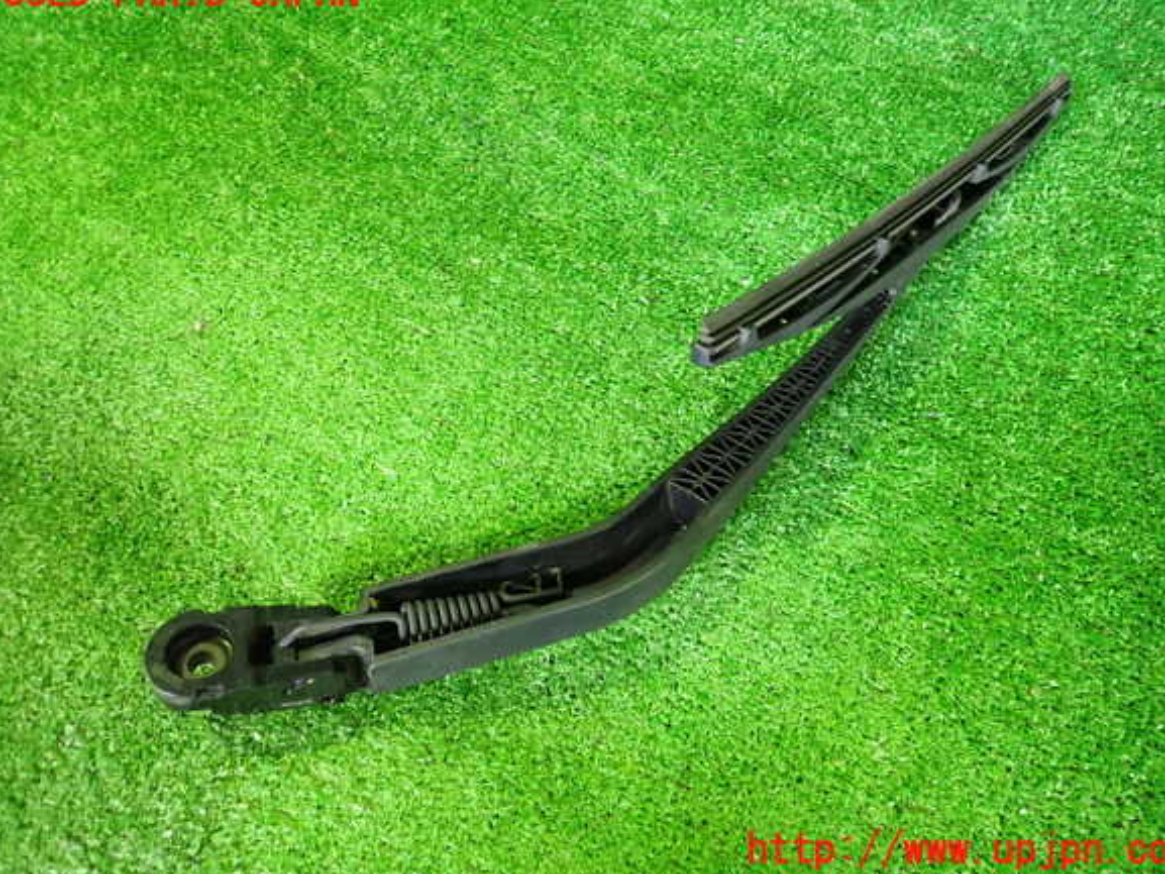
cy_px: 422
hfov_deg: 67.3
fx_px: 875
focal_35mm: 26
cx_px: 598
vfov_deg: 53.1
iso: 500
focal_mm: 4.5
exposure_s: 1/30
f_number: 2
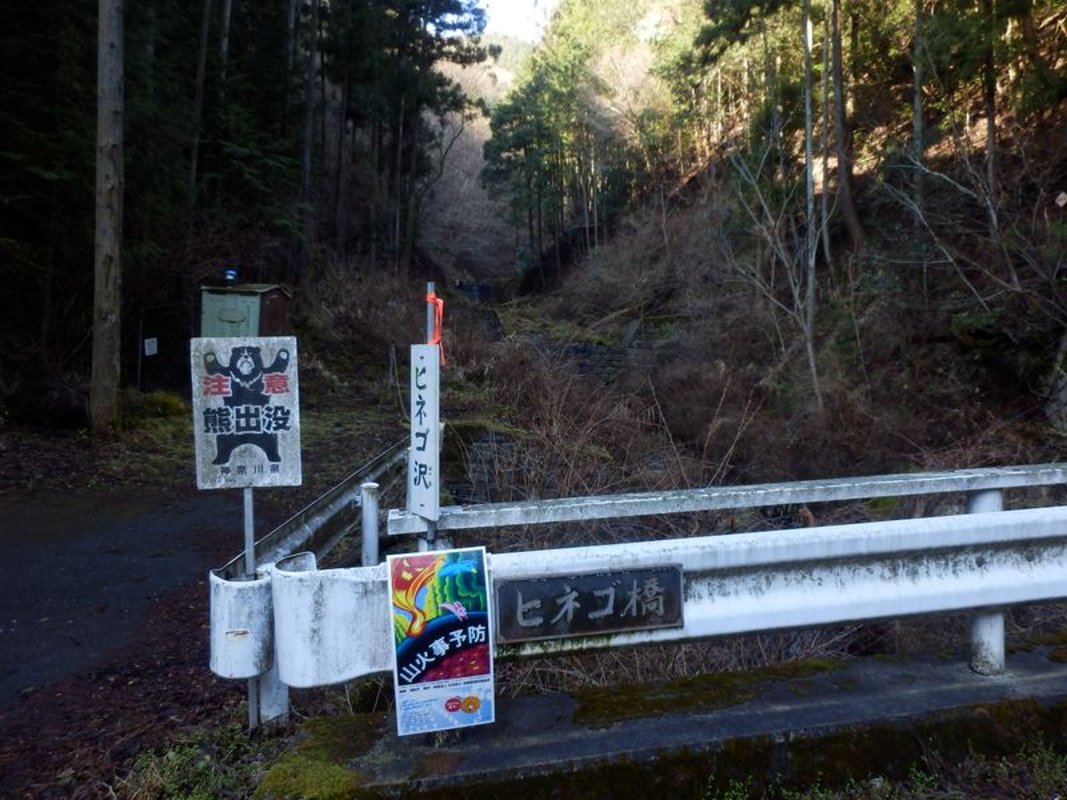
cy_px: 400
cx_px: 534
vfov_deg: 56.8
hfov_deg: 71.6
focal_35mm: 24
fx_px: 740
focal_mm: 4.2
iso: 80
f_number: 3
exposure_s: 1/60
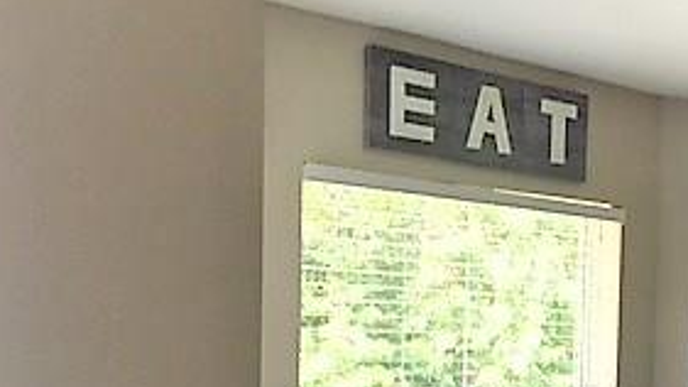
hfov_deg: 27.2
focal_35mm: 72
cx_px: 735
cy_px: 421
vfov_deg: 16.3
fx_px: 1313
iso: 32
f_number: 2.2
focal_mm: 4.15
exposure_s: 1/60
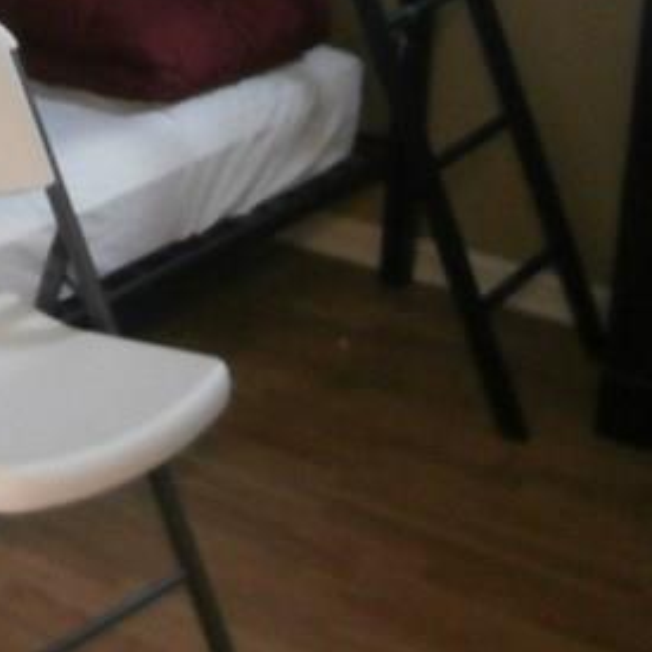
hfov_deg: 20.4
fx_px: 1683
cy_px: 9
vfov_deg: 21.2
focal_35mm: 79
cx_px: -142
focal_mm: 4.2
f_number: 3
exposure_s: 1/10
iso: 400
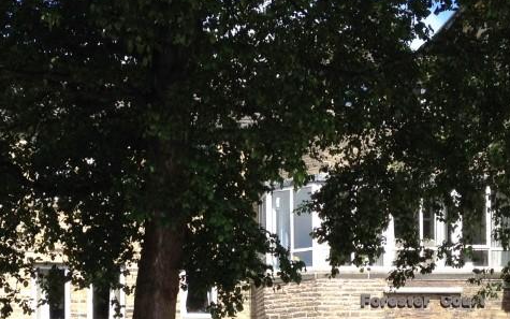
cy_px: 363
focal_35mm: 80
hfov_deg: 25.8
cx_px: 223
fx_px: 1112
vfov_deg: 15.8
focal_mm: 4.28
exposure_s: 1/746
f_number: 2.4
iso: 50
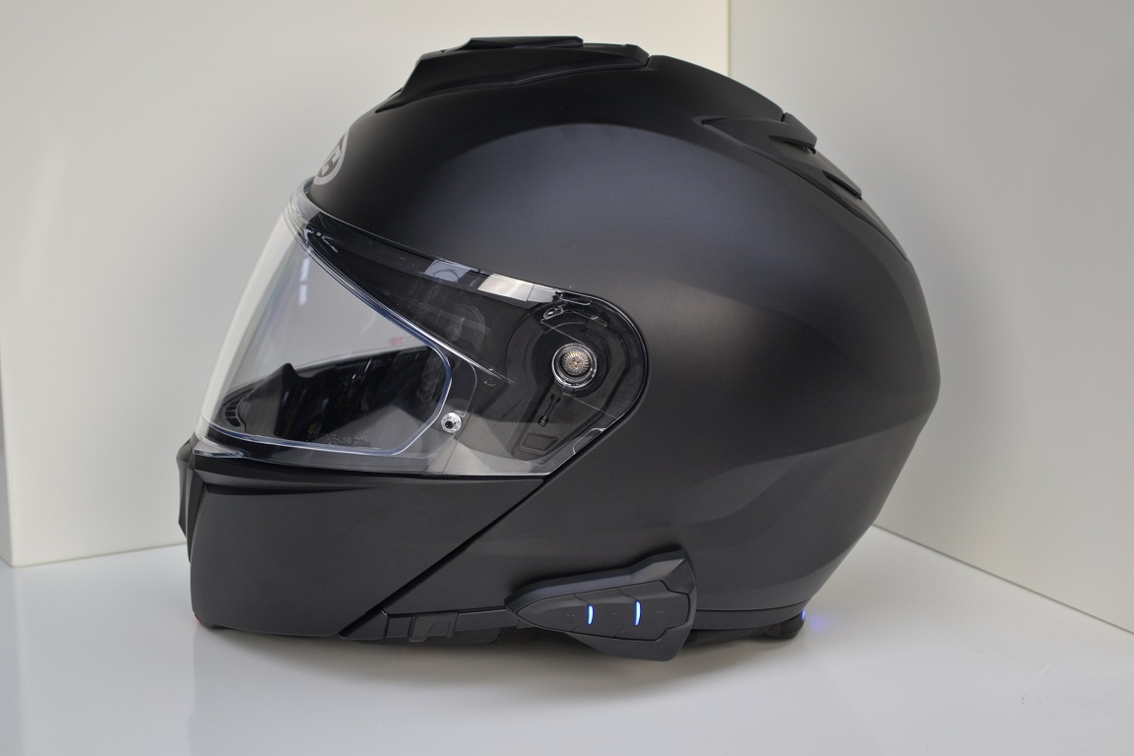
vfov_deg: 16.6
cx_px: 567
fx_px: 2599
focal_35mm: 82
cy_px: 378
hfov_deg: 24.6
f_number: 5.6
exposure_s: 1/15
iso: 400
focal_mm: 55
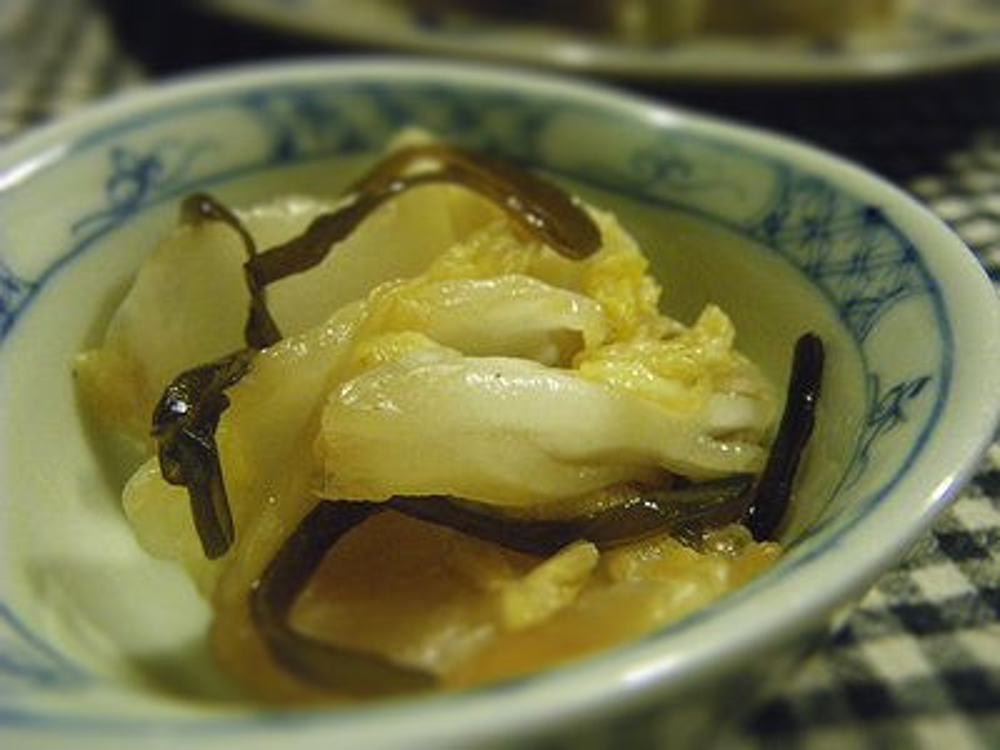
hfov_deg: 54.0
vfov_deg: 41.8
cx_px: 500
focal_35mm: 34
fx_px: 982
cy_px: 375
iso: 800
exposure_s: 1/25
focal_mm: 6.1
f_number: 3.8
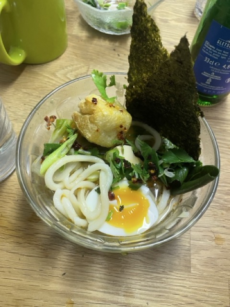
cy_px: 154
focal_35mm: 26
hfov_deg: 53.1
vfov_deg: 67.3
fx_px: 230
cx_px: 115
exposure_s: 1/50
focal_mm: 4.2
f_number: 1.6
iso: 200
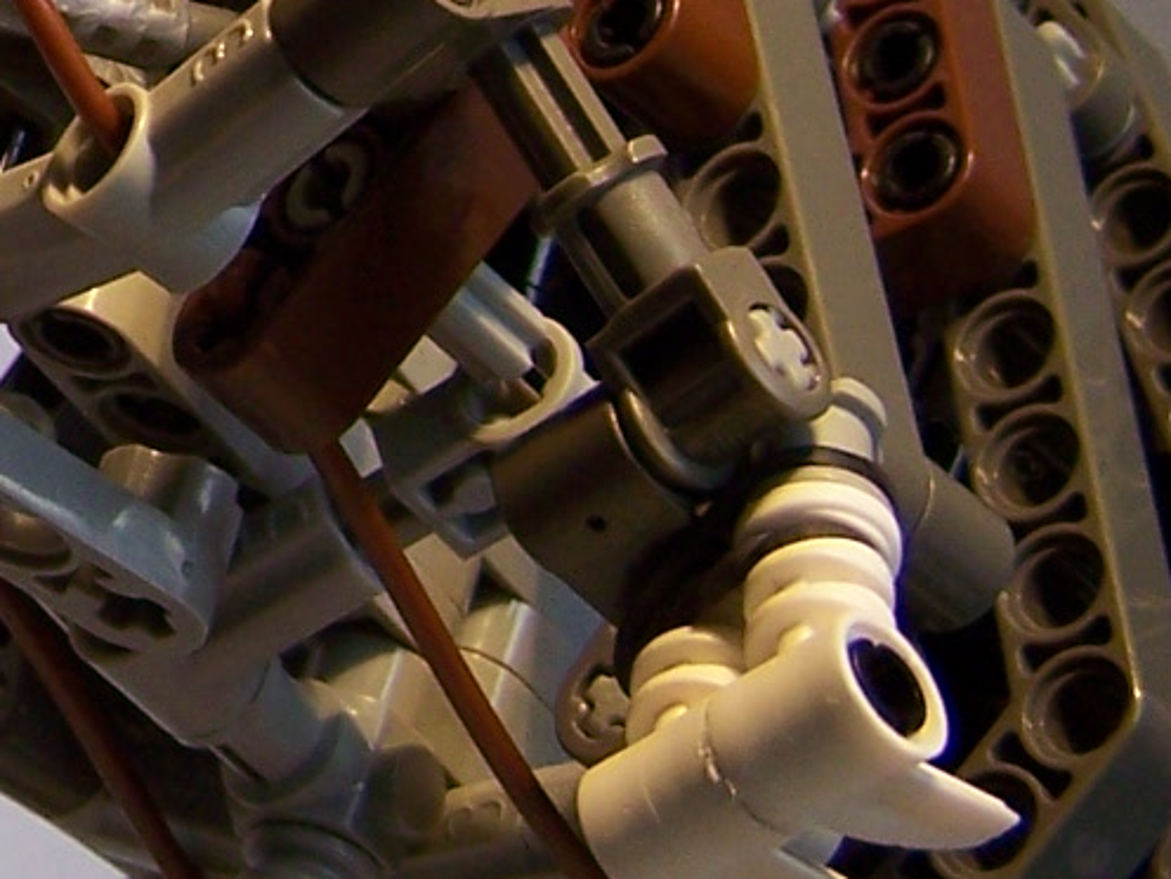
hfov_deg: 11.9
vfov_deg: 9.2
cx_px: -718
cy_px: -489
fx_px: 5311
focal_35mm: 157
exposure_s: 1/50
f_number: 2.8
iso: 80
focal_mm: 6.3
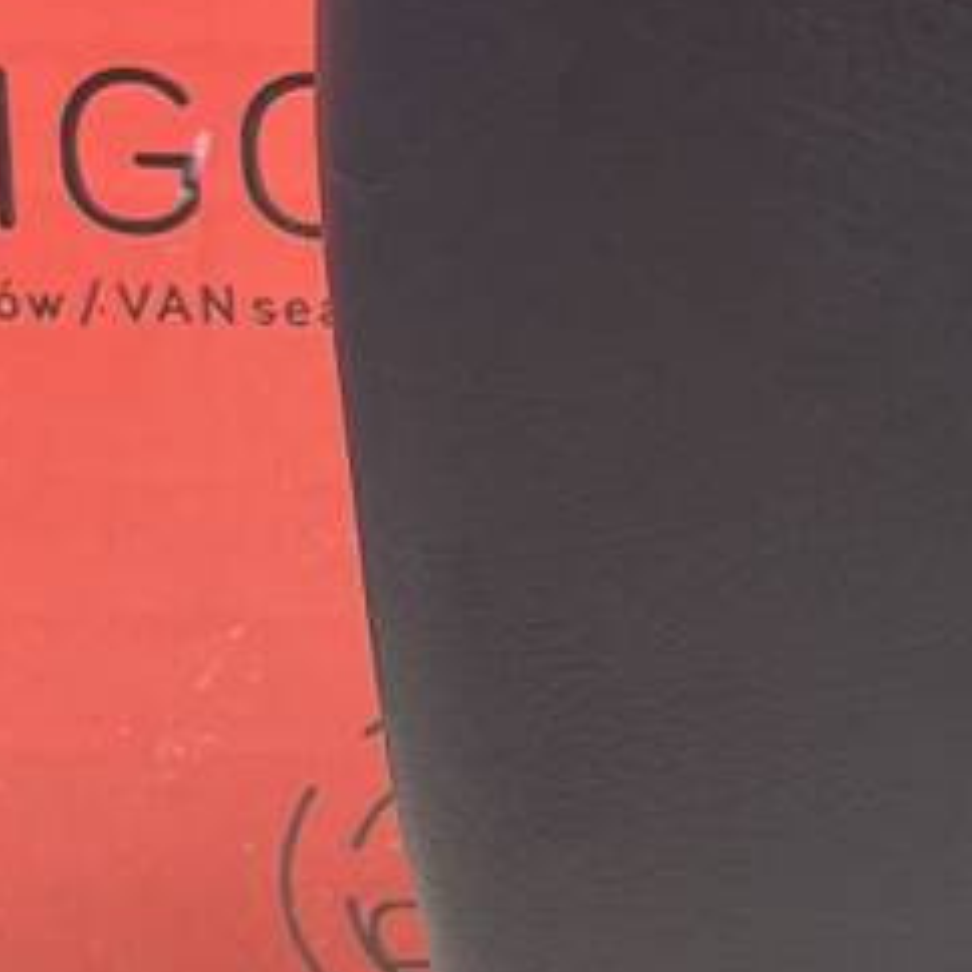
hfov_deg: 10.6
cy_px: 72
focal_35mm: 152
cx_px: 1940
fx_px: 4829
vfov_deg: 11.4
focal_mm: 5.1
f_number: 1.6
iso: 80
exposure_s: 1/121
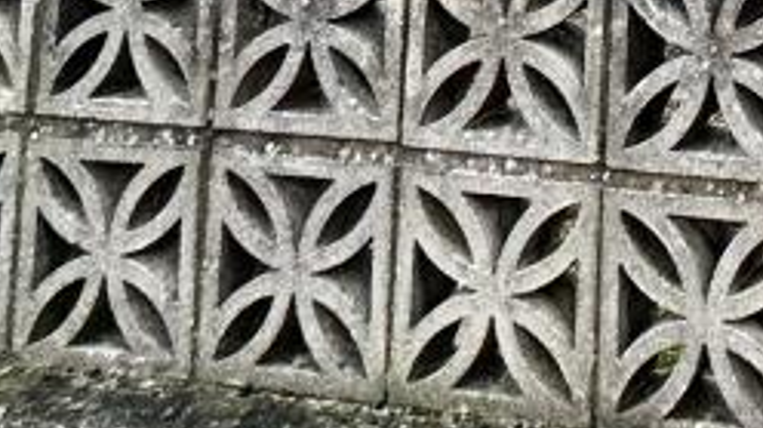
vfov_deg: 13.4
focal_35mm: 63
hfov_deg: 23.9
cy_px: -631
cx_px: 1228
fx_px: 1274
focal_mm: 2.22
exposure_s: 1/99
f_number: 2.2
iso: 100
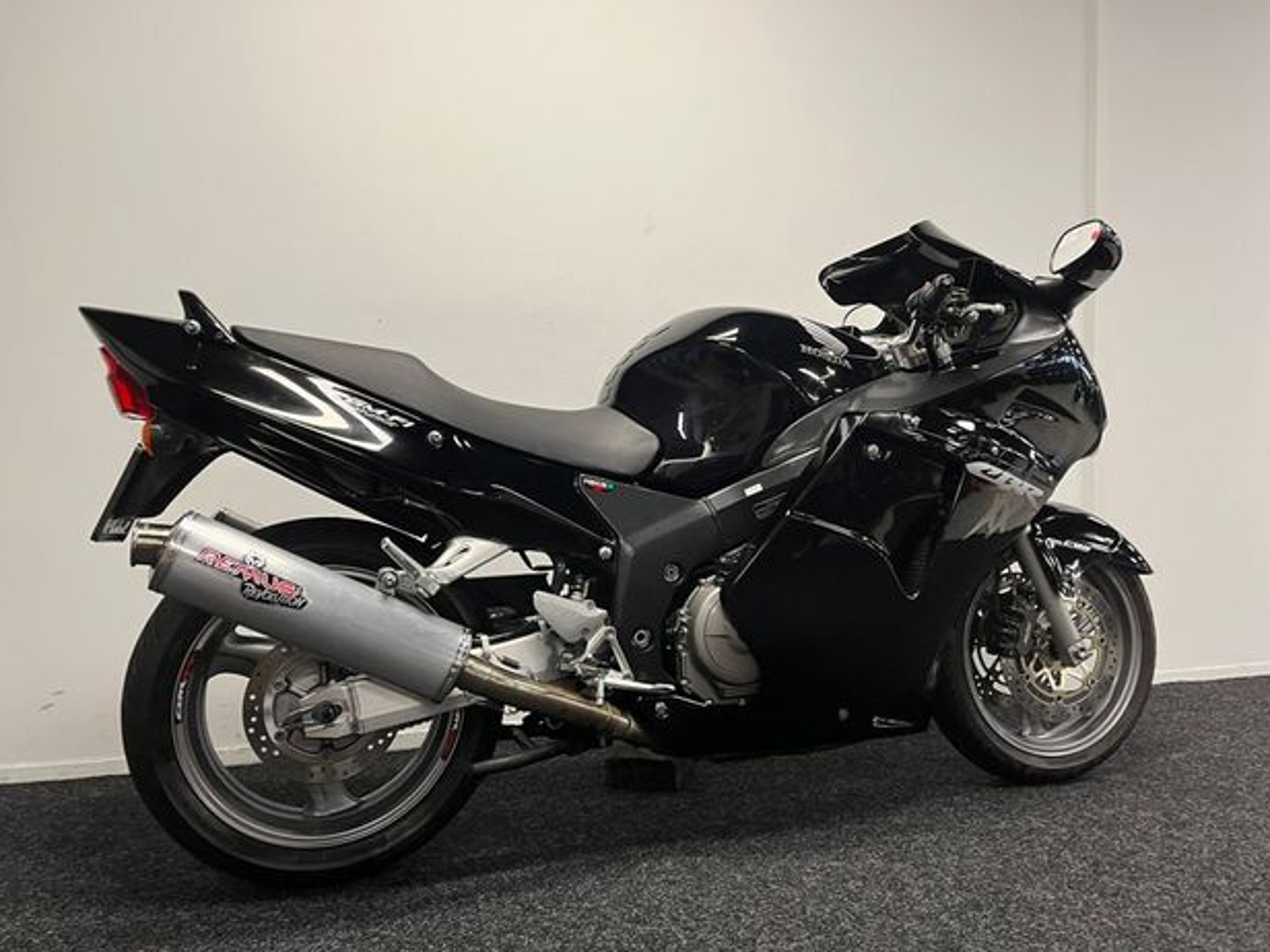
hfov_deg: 65.3
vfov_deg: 51.4
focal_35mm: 27
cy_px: 468
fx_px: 991
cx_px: 623
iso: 80
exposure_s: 1/50
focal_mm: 5.1
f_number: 1.6
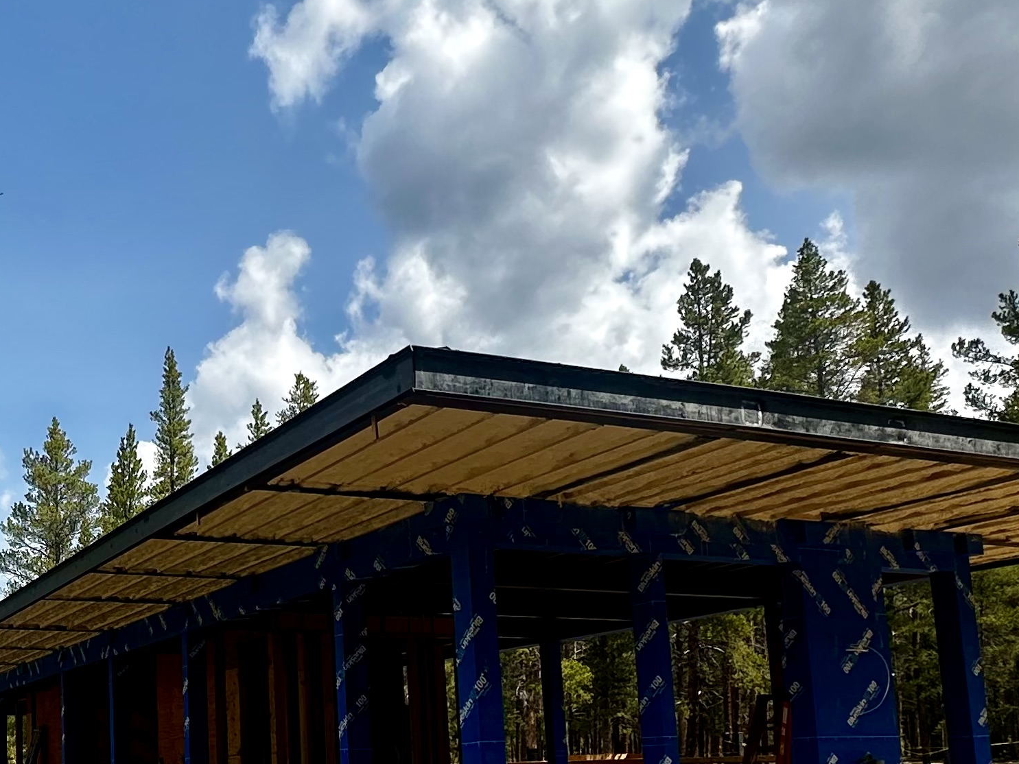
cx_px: 106
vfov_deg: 36.1
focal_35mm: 38
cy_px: 638
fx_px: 1119
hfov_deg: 44.6
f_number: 2.2
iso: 50
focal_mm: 2.22
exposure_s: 1/1453
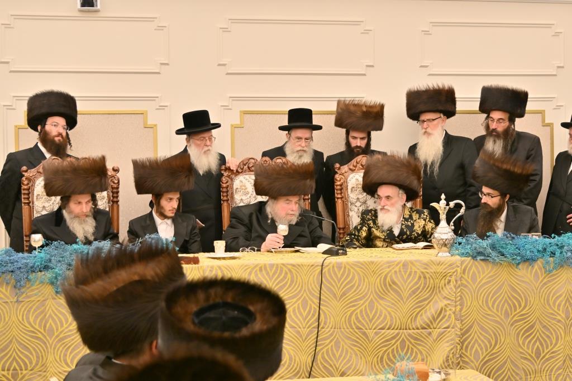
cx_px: 286
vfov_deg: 23.8
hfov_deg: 35.1
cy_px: 190
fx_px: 905
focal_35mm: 57
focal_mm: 38
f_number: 4
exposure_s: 1/160
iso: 320
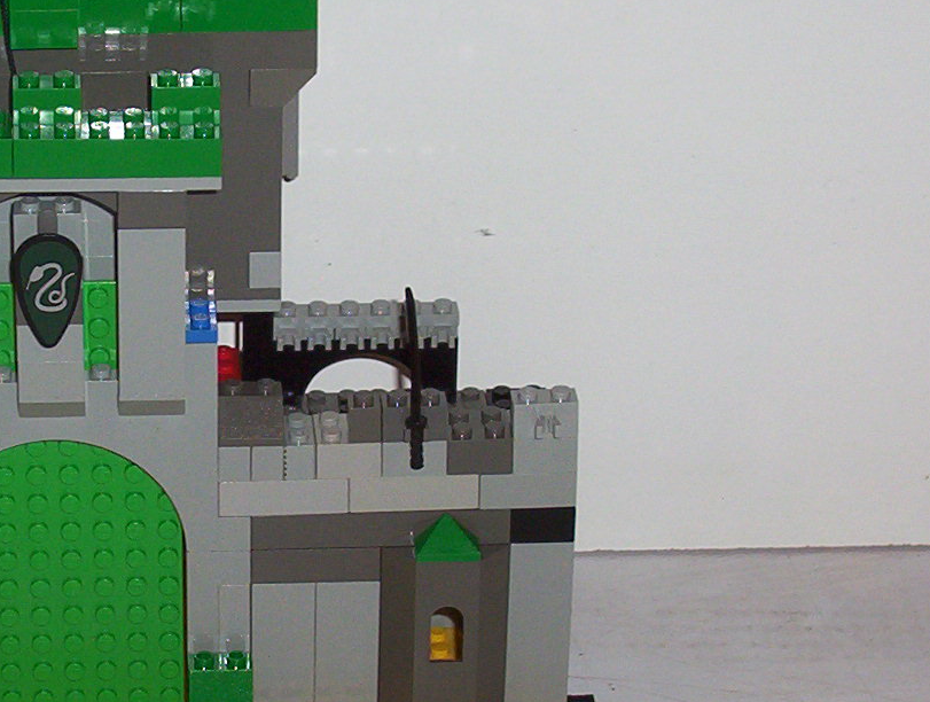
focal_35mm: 163
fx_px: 4389
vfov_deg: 9.1
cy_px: 345
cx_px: 158
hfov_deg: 12.0
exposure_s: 1/93.2
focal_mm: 10.76
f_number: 3.62
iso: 140
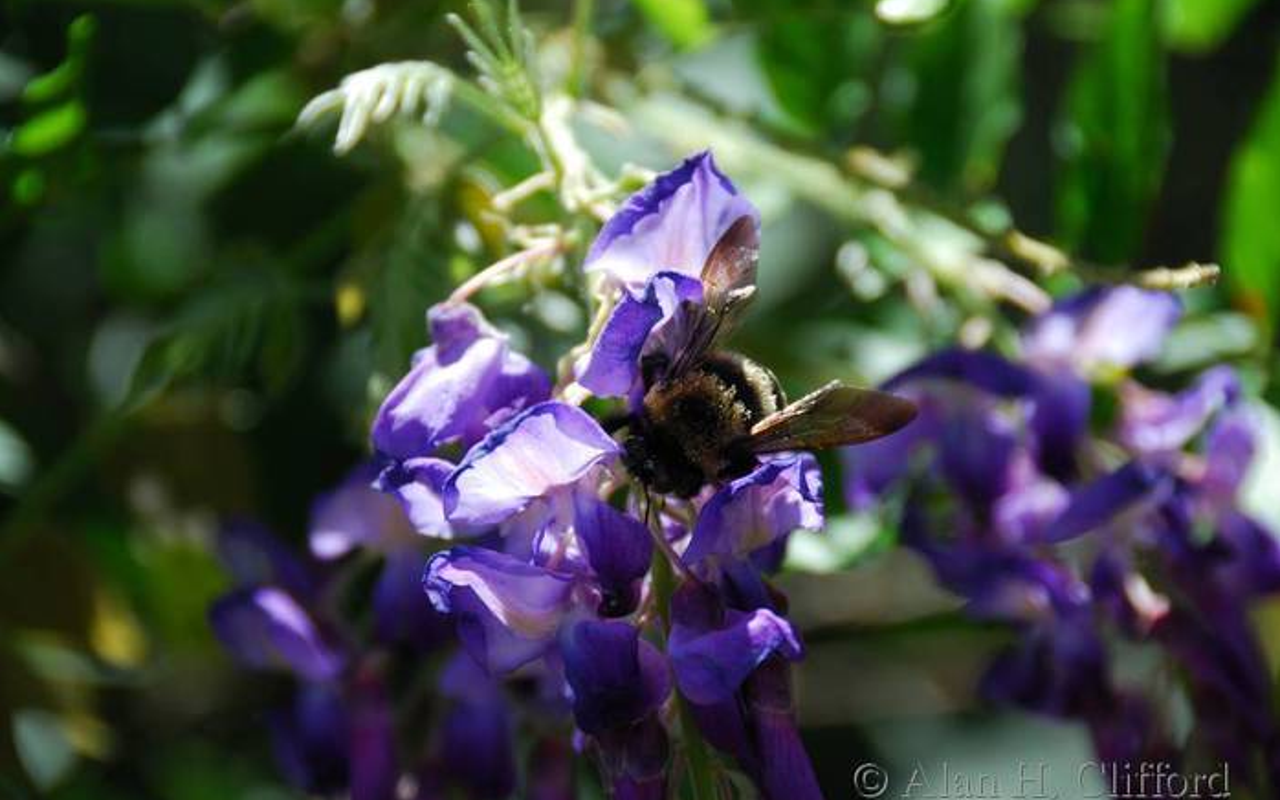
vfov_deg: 4.3
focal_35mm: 307
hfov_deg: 6.8
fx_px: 10708
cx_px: 640
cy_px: 394
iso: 180
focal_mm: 200
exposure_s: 1/400
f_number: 5.6
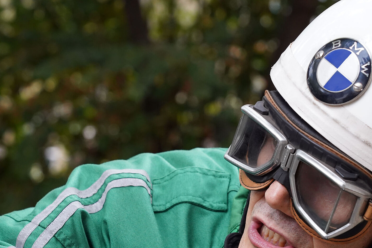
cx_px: 237
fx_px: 1839
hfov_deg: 11.5
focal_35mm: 178
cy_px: 203
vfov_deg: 7.7
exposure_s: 1/320
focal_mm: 105
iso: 3200
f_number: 8
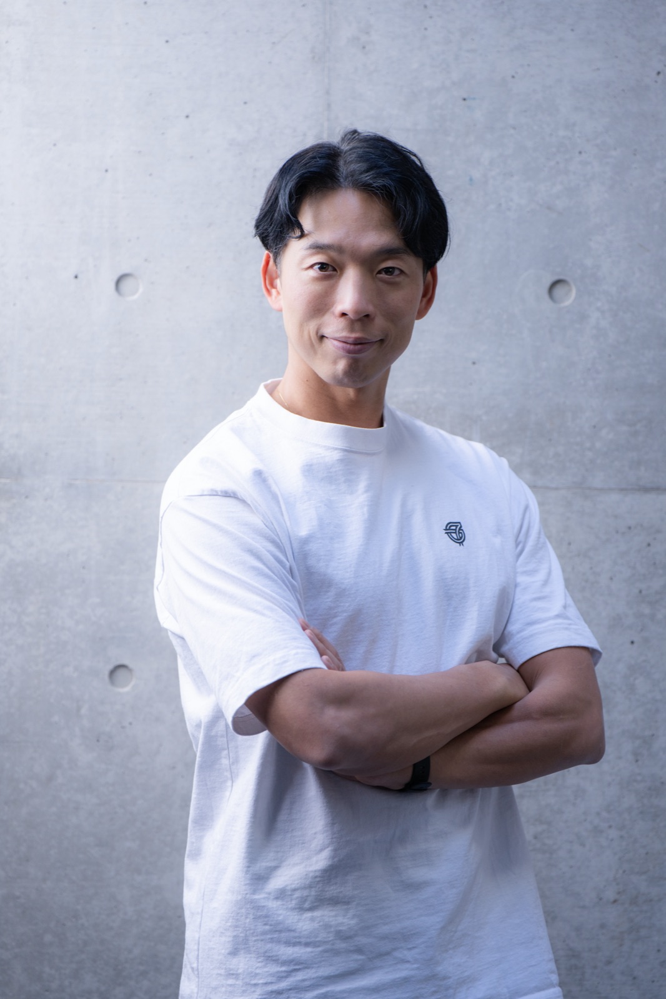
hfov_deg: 10.2
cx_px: 333
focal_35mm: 135
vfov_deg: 15.2
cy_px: 500
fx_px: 3748
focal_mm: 135
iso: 320
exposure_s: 1/60
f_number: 3.5
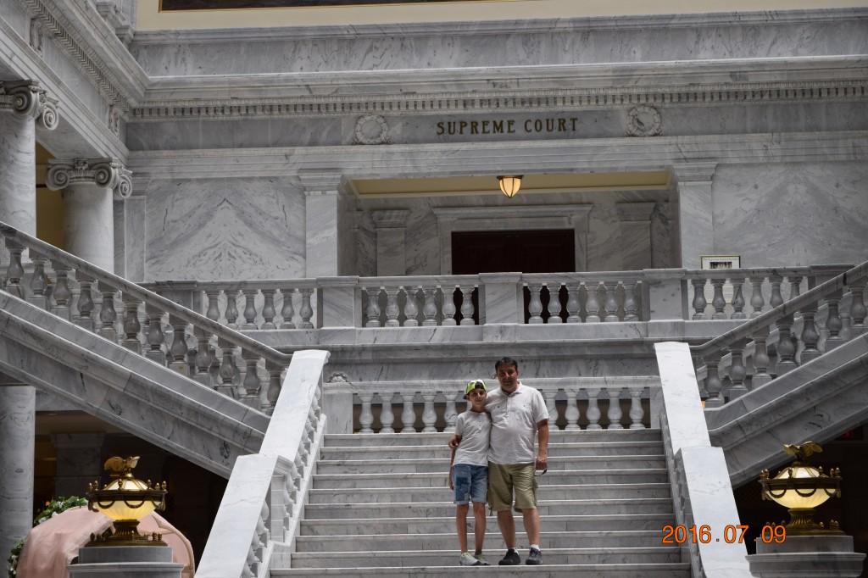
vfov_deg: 16.5
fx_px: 1988
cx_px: 434
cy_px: 289
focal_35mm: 82
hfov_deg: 24.6
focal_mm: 55
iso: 400
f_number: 8
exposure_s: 1/250
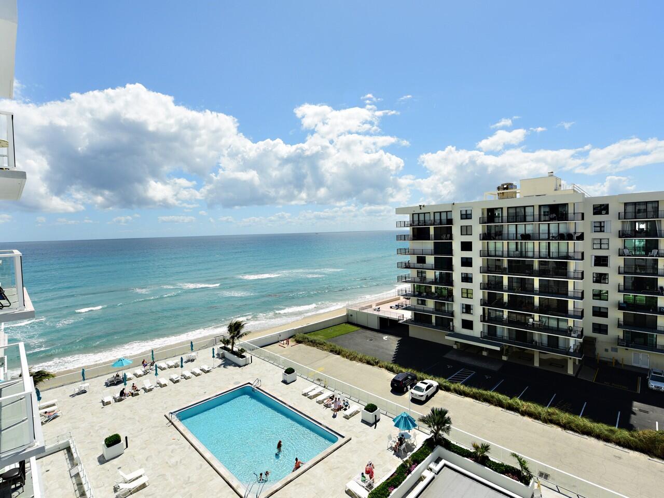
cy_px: 249
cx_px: 332
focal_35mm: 16
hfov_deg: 94.5
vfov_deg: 78.1
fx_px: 307
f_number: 5.6
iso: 200
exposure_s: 1/1600
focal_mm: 16
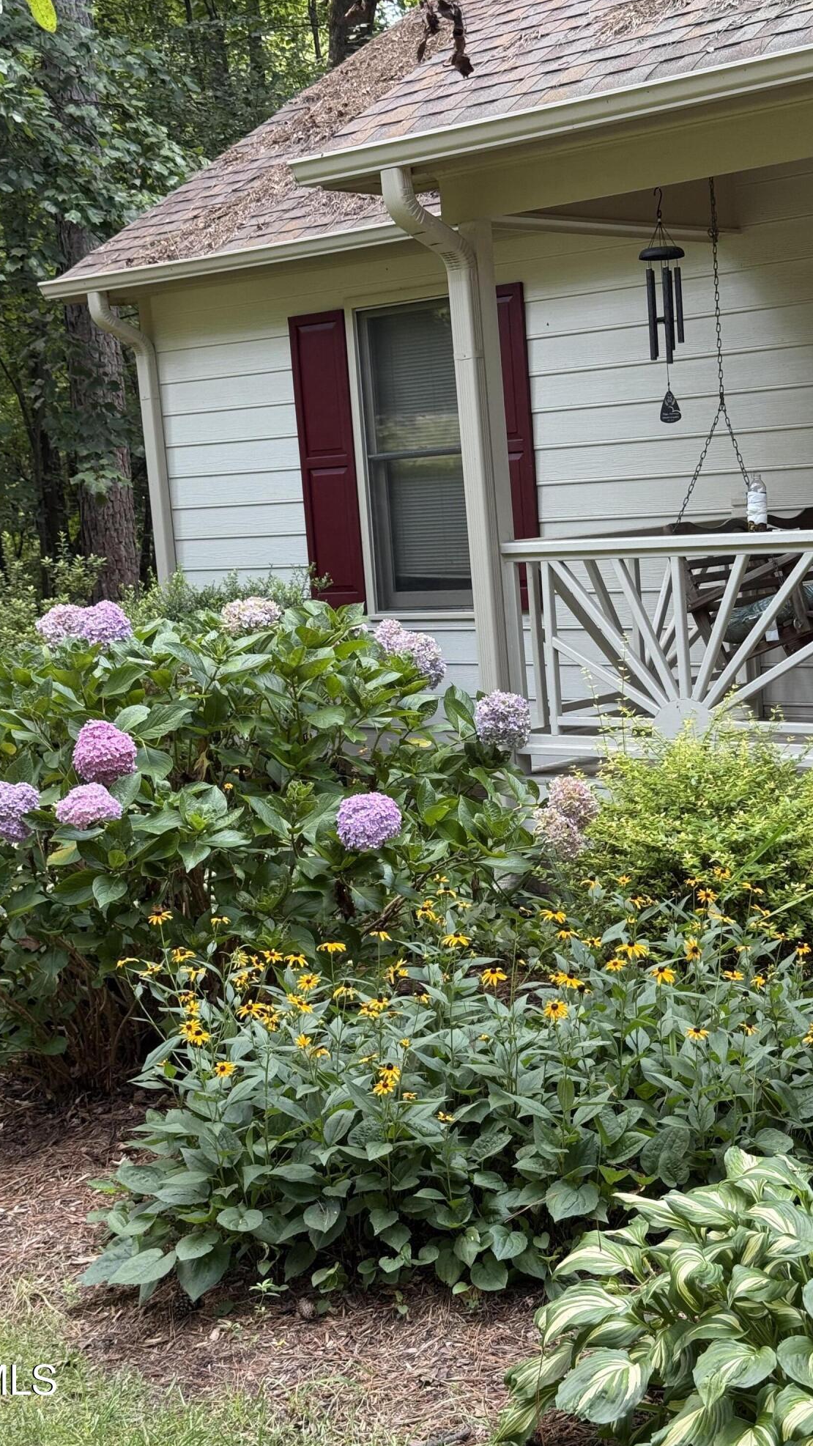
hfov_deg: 22.6
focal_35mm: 53
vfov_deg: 39.2
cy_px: 715
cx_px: 495
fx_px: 2031
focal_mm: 6.76
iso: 80
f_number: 1.78
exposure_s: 1/121
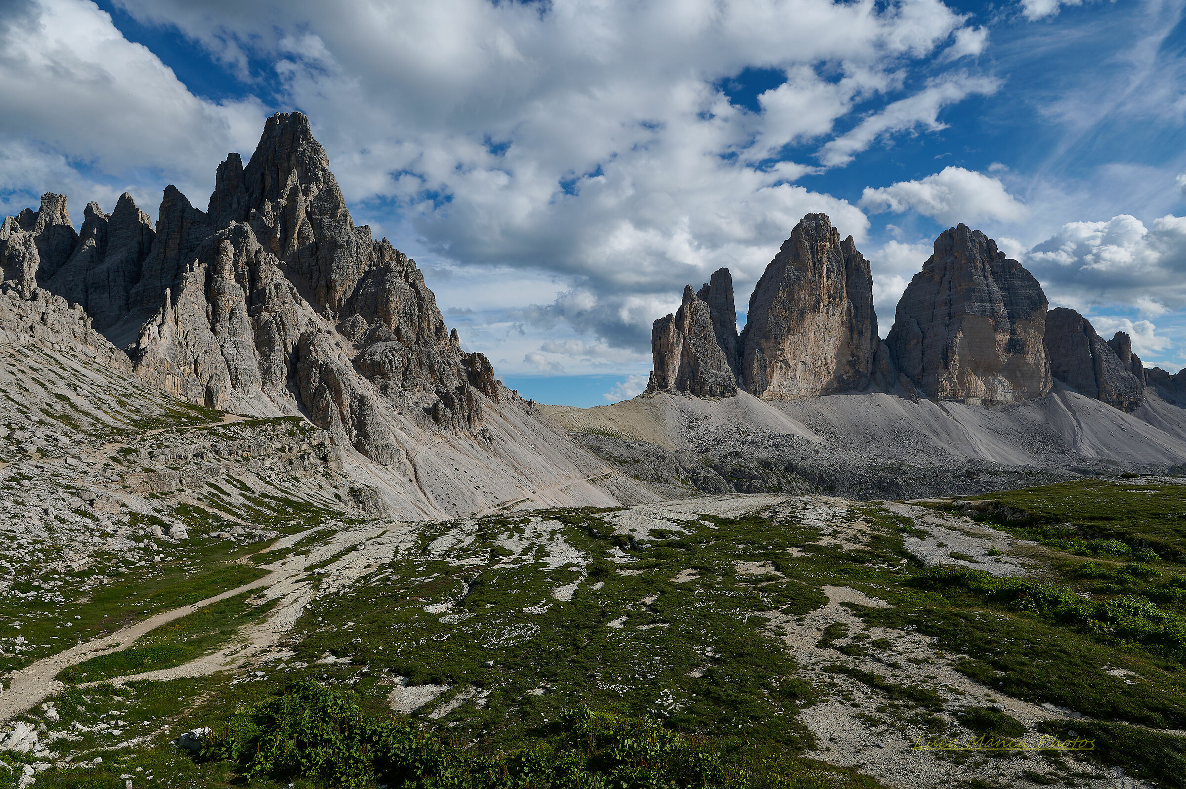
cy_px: 394
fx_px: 658
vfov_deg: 61.9
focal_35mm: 20
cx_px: 593
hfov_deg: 84.0
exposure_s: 1/350
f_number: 6.7
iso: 100
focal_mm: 20
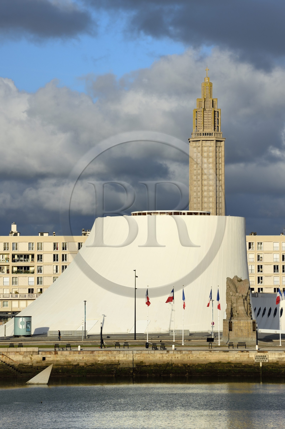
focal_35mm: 160
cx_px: 142
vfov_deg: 12.8
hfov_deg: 8.6
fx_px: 1903
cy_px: 214
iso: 200
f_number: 14
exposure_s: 1/320
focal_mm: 160
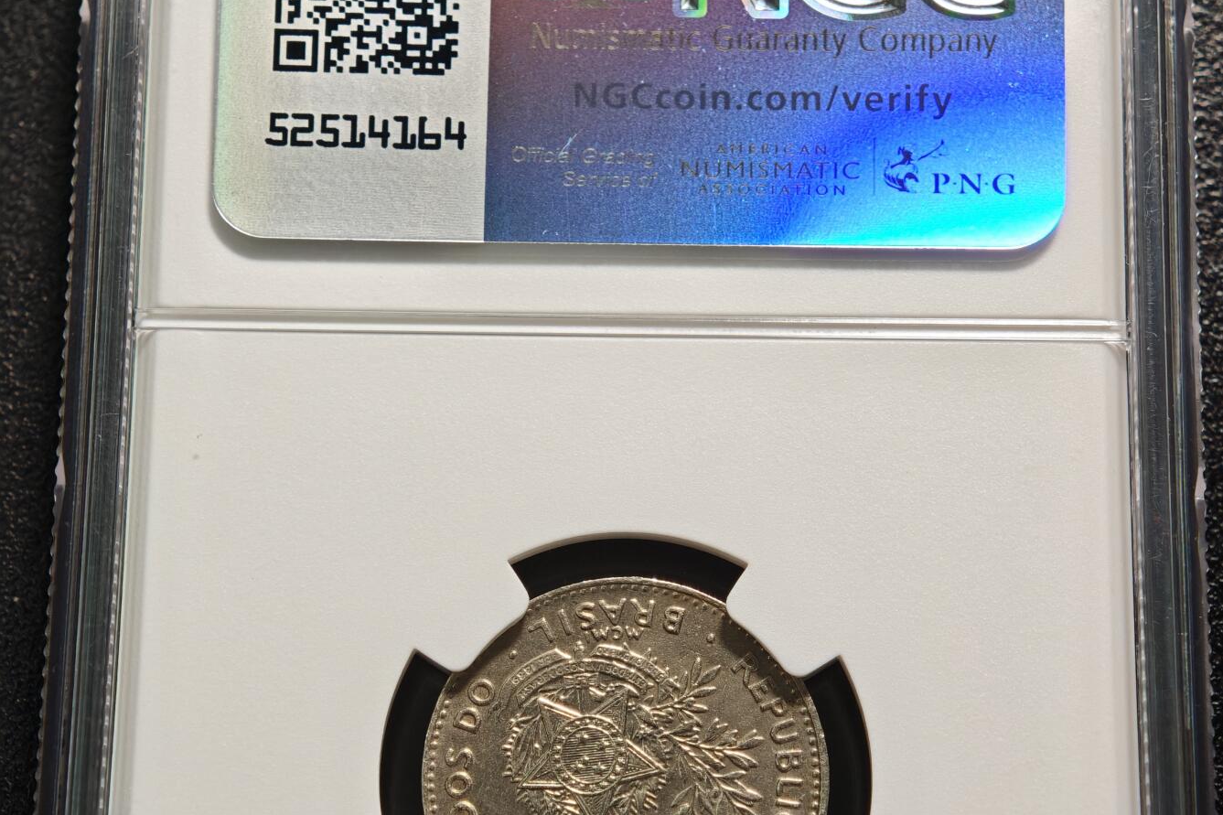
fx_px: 2853
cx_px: 617
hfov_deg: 24.2
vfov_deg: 16.2
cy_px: 527
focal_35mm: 84
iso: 500
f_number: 2
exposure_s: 1/120
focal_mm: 9
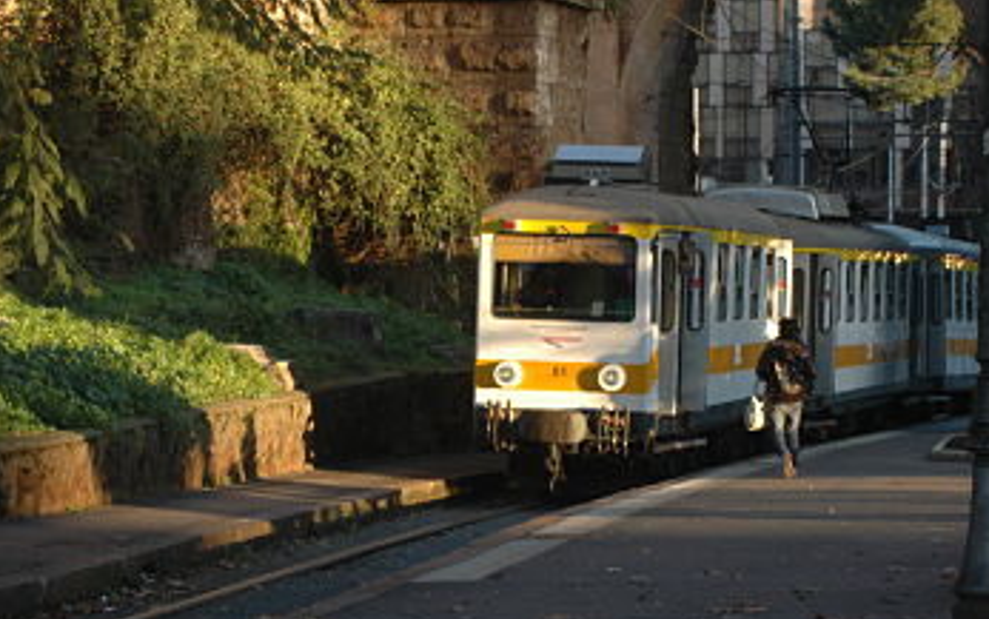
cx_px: 453
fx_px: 3801
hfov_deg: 14.8
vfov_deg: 9.3
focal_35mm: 141
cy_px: 262
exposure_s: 1/125
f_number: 5.6
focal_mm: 80
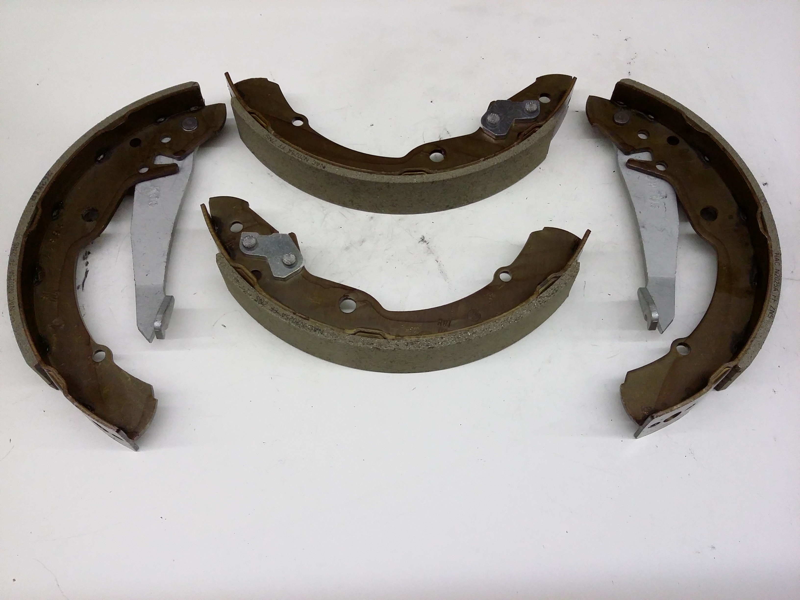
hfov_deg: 56.8
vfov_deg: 44.2
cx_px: 400
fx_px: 740
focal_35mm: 32
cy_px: 300
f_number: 2.4
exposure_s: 1/30
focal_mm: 3.4
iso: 200
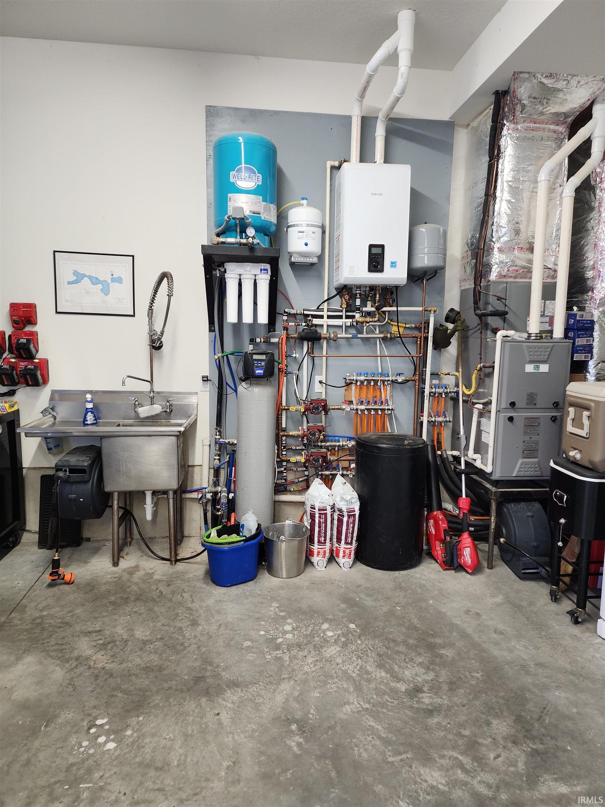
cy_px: 404
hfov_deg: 58.9
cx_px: 302
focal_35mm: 23
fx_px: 536
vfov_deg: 73.9
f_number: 1.8
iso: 320
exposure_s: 1/120
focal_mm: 6.4
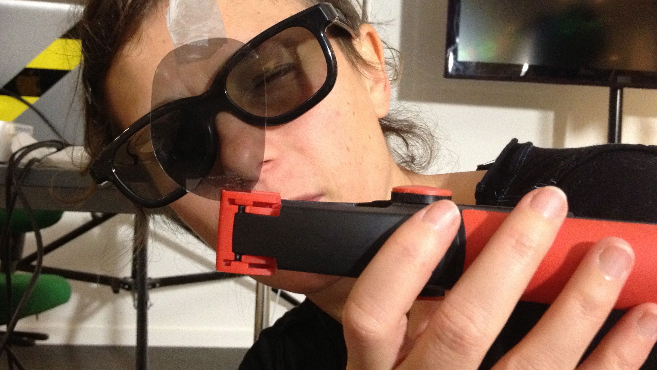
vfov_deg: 25.4
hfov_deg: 43.6
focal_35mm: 47
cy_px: 166
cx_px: 286
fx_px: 819
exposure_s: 1/17
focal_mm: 4.28
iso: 400
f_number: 2.4
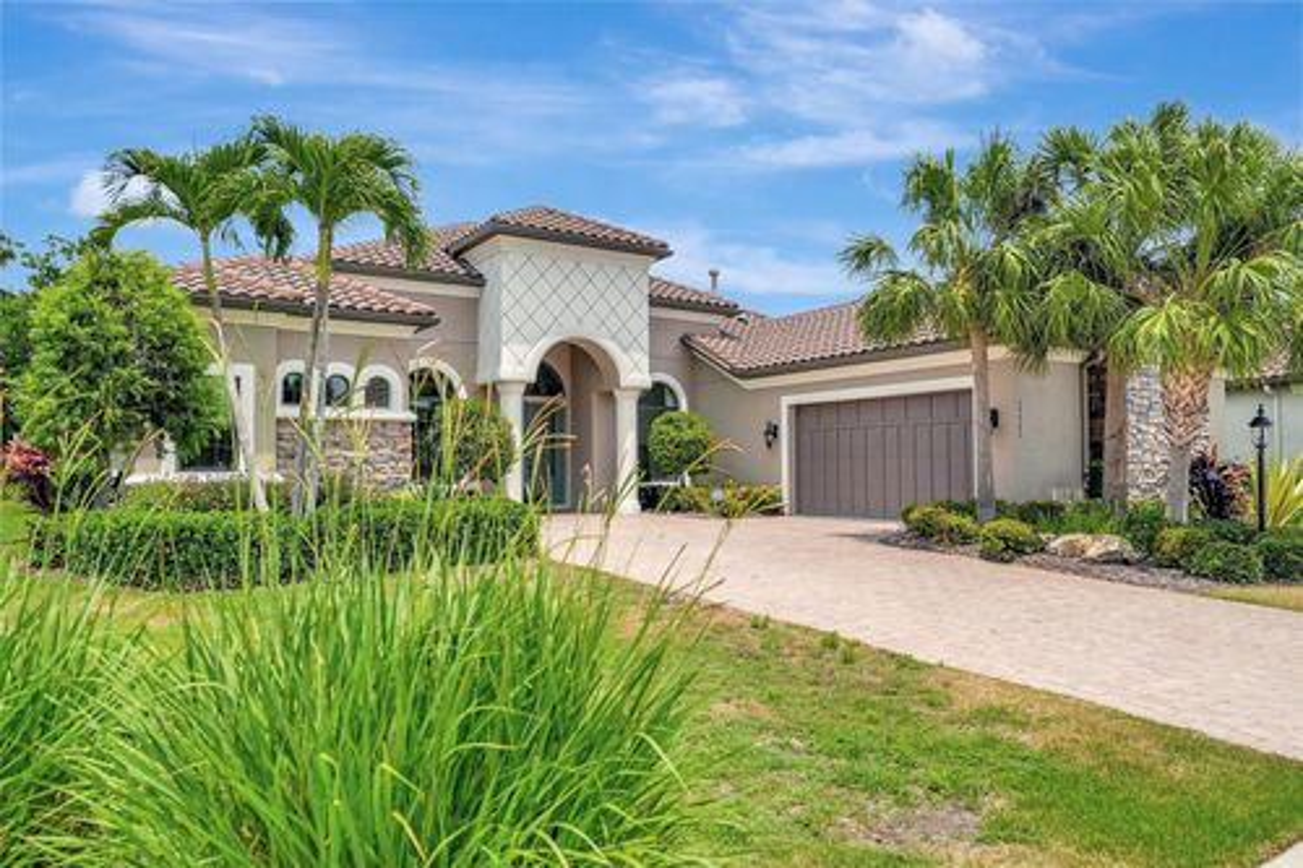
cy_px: 434
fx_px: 886
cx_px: 652
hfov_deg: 72.6
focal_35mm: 24
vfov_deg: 52.2
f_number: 4
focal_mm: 24.5
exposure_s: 1/1600
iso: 400
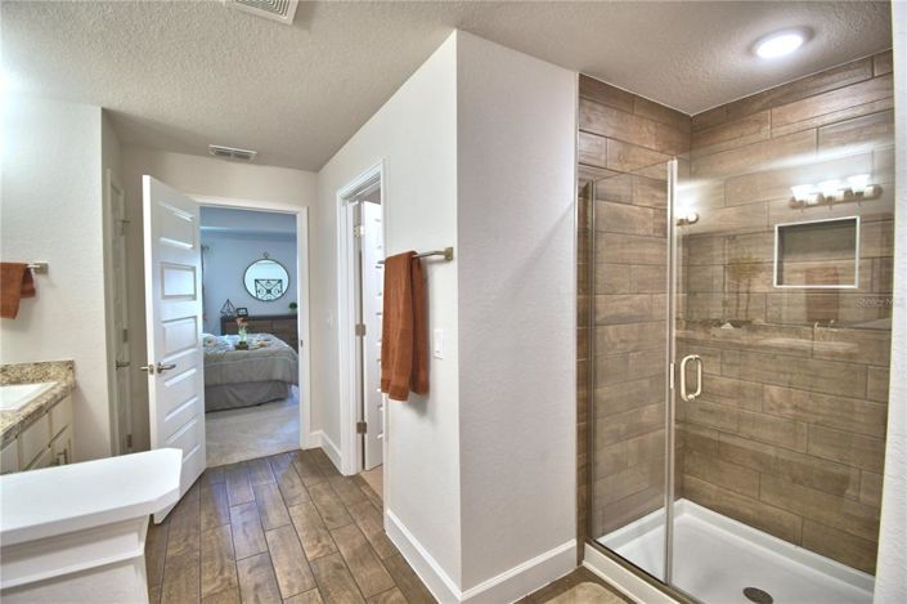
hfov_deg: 100.4
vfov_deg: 77.2
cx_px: 454
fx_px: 378
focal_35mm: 15
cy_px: 302
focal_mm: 10
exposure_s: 1/40
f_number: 4.5
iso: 400
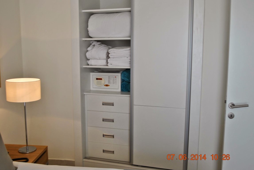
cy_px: 85
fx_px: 254
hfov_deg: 53.1
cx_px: 127
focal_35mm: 36
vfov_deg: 37.0
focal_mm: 24
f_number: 4.5
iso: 200
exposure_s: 1/40
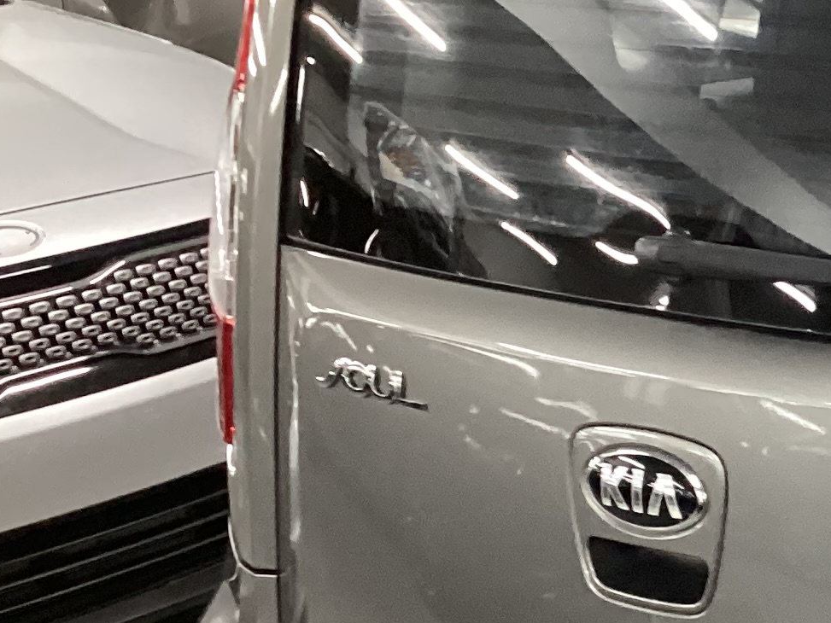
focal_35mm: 104
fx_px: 2497
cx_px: 1279
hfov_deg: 17.0
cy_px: 539
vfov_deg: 14.1
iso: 250
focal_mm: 3.3
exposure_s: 1/33
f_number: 2.4
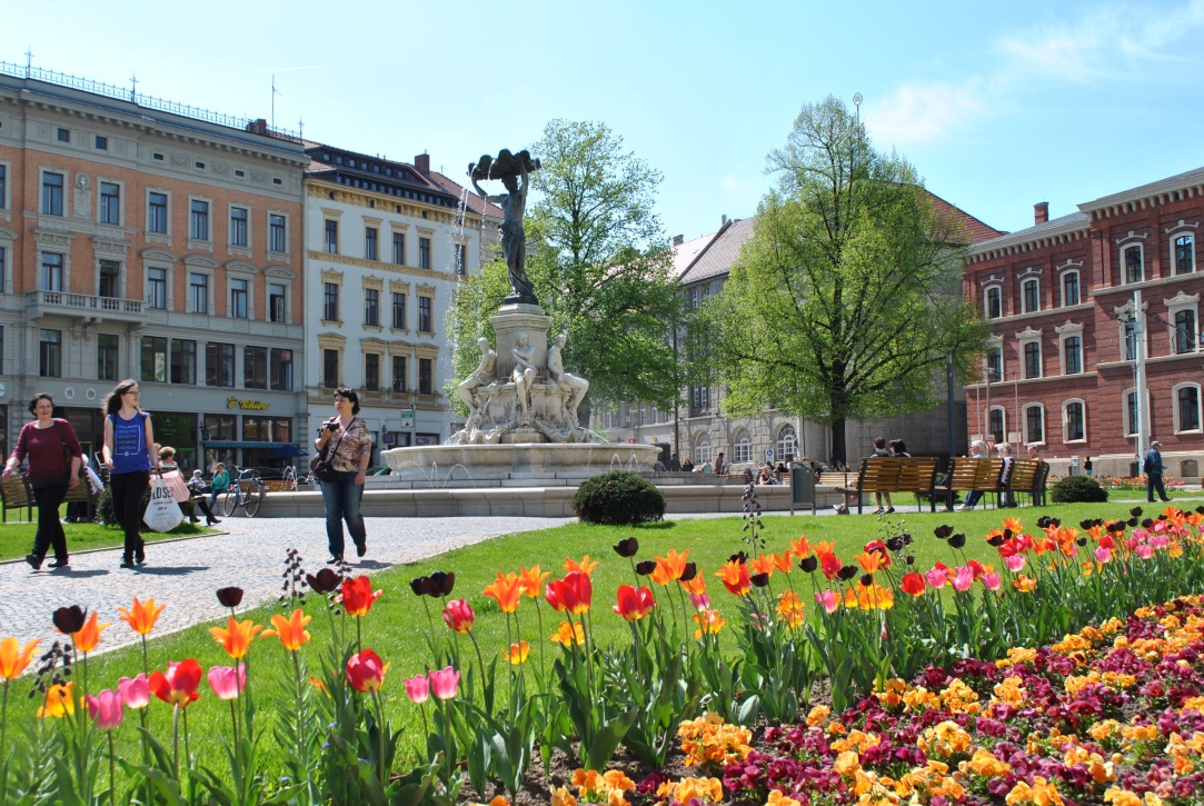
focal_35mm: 39
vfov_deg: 34.3
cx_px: 545
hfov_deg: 49.4
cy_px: 437
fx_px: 1306
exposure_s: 1/250
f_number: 8
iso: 100
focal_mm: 22
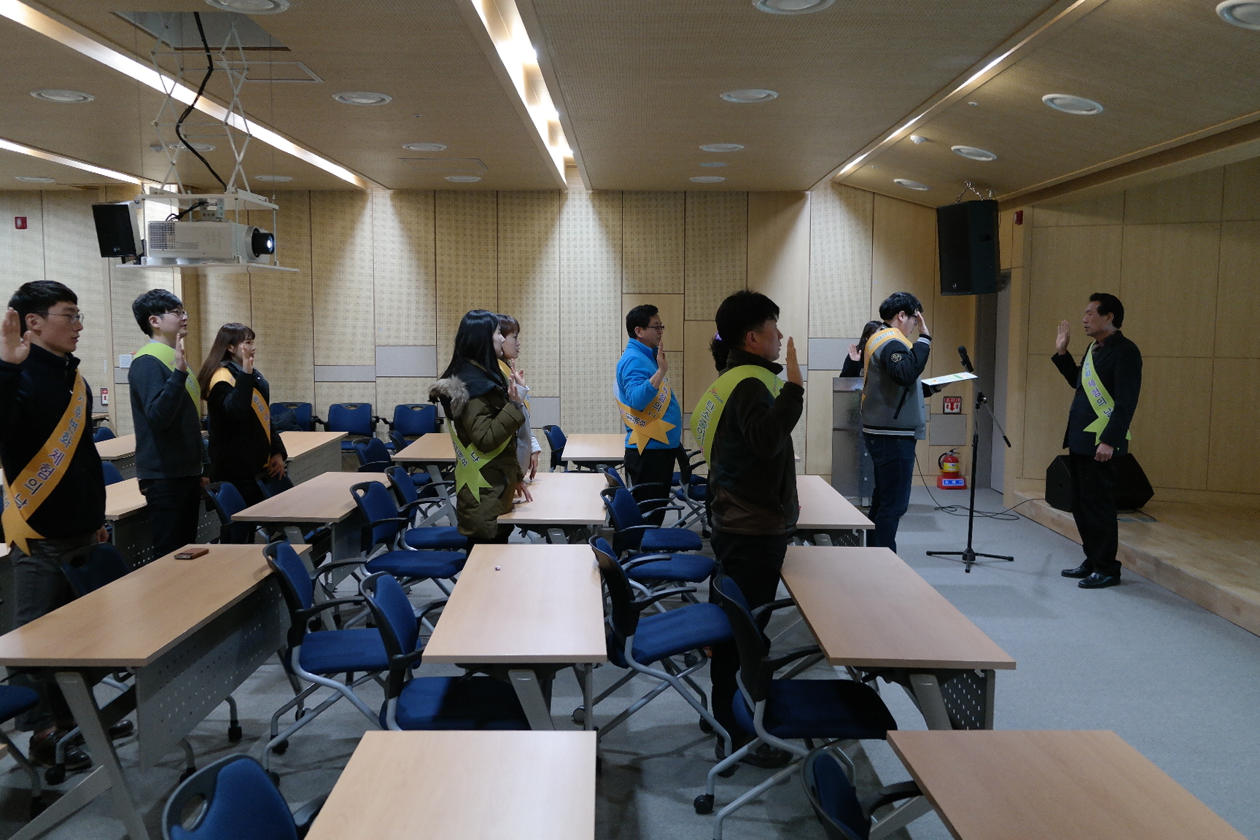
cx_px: 630
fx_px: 1050
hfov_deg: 61.9
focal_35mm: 30
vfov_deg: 43.6
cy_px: 420
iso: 800
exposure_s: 1/40
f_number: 3.5
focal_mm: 20
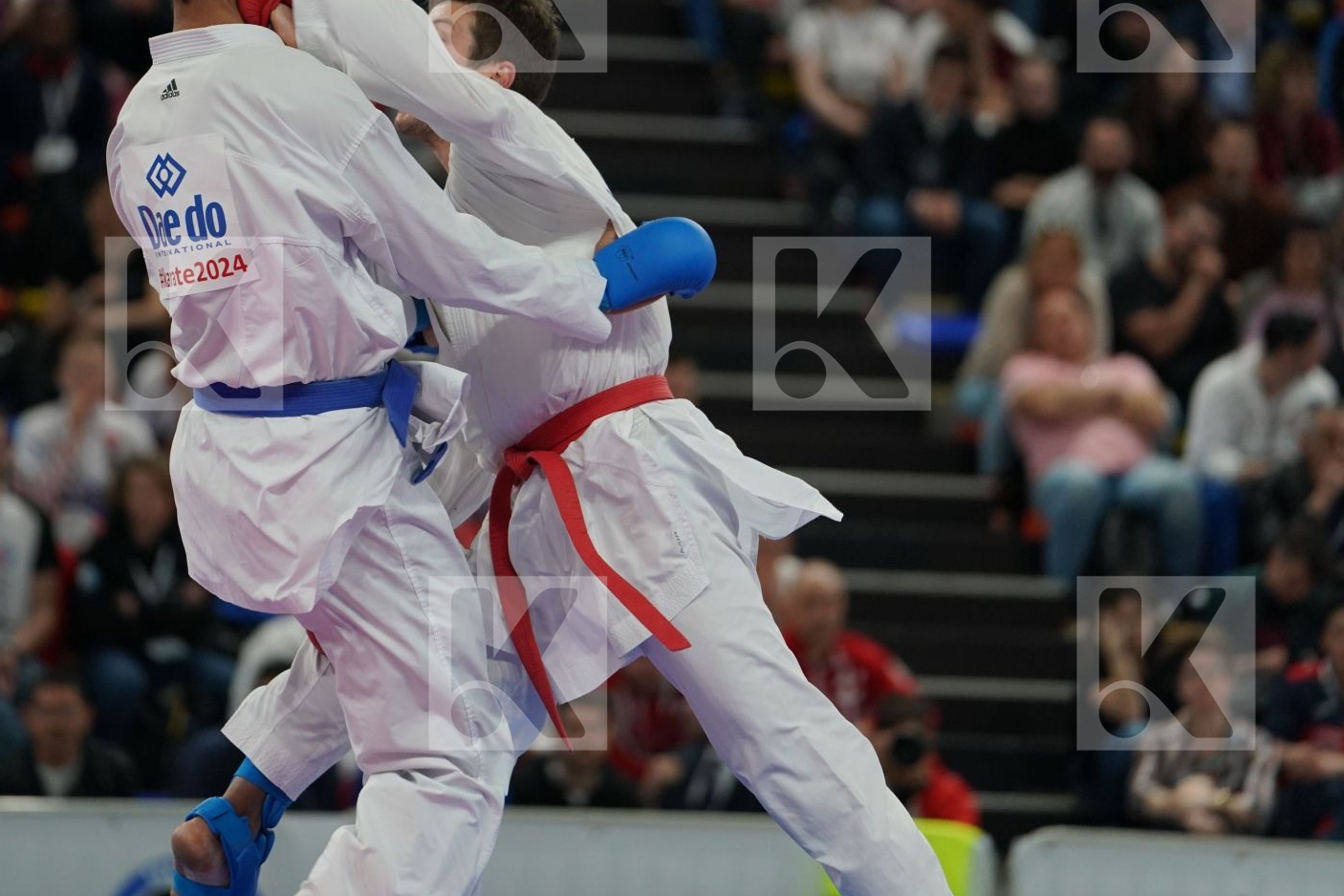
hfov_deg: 8.0
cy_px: 324
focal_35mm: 256
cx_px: 518
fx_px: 9559
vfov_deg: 5.4
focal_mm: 200
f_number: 2.8
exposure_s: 1/1000
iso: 1600
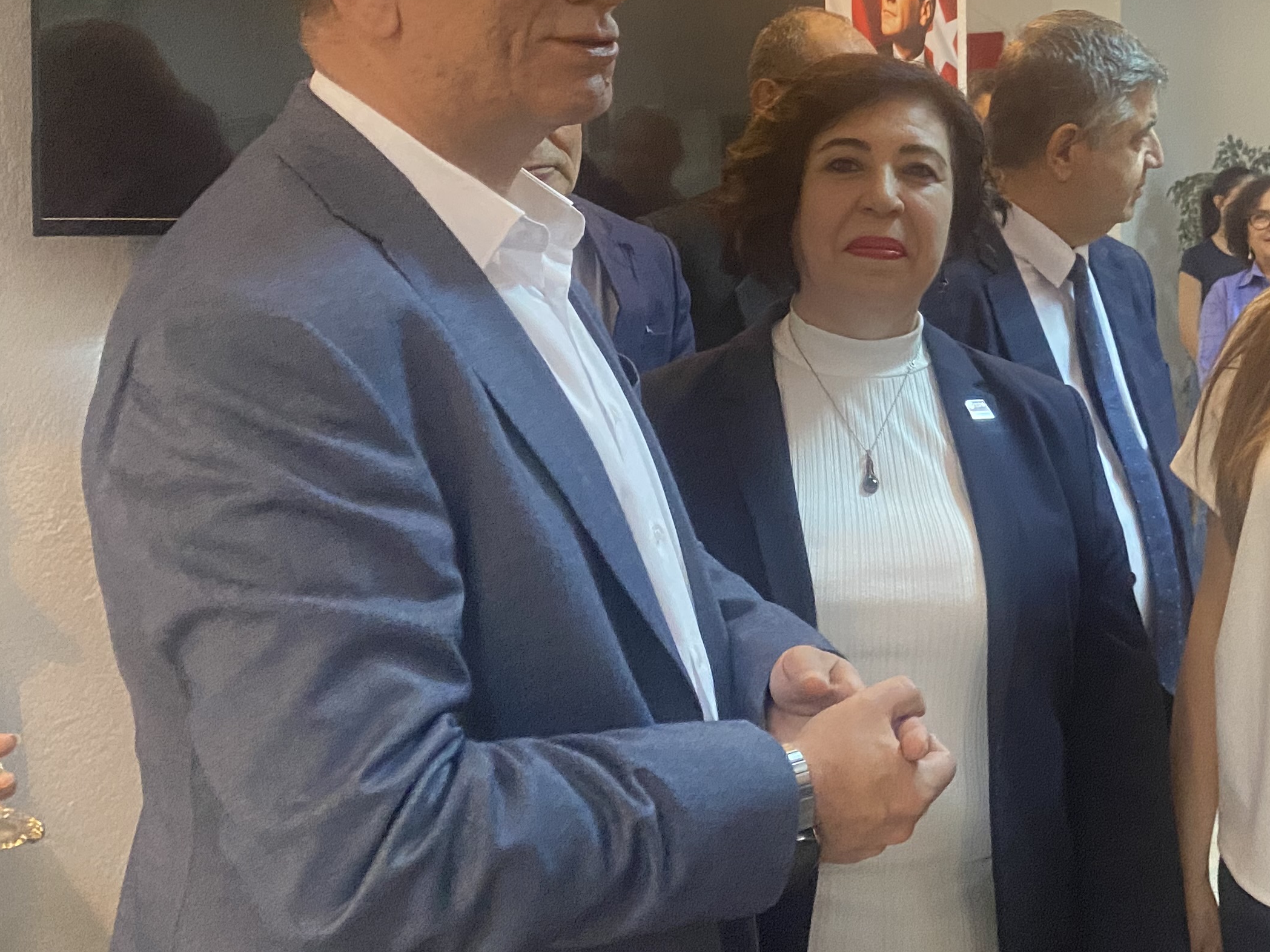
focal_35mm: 50
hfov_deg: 35.8
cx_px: 1150
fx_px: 1834
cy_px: 199
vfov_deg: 28.5
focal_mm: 4.25
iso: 500
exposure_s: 1/50
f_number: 1.8
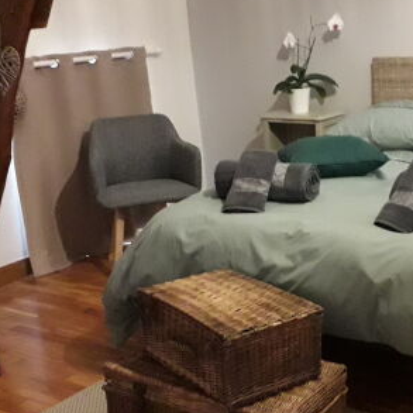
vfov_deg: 30.0
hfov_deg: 29.6
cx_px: 307
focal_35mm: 57
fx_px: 769
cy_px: 214
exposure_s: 1/20
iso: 640
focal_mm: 3.6
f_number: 1.9
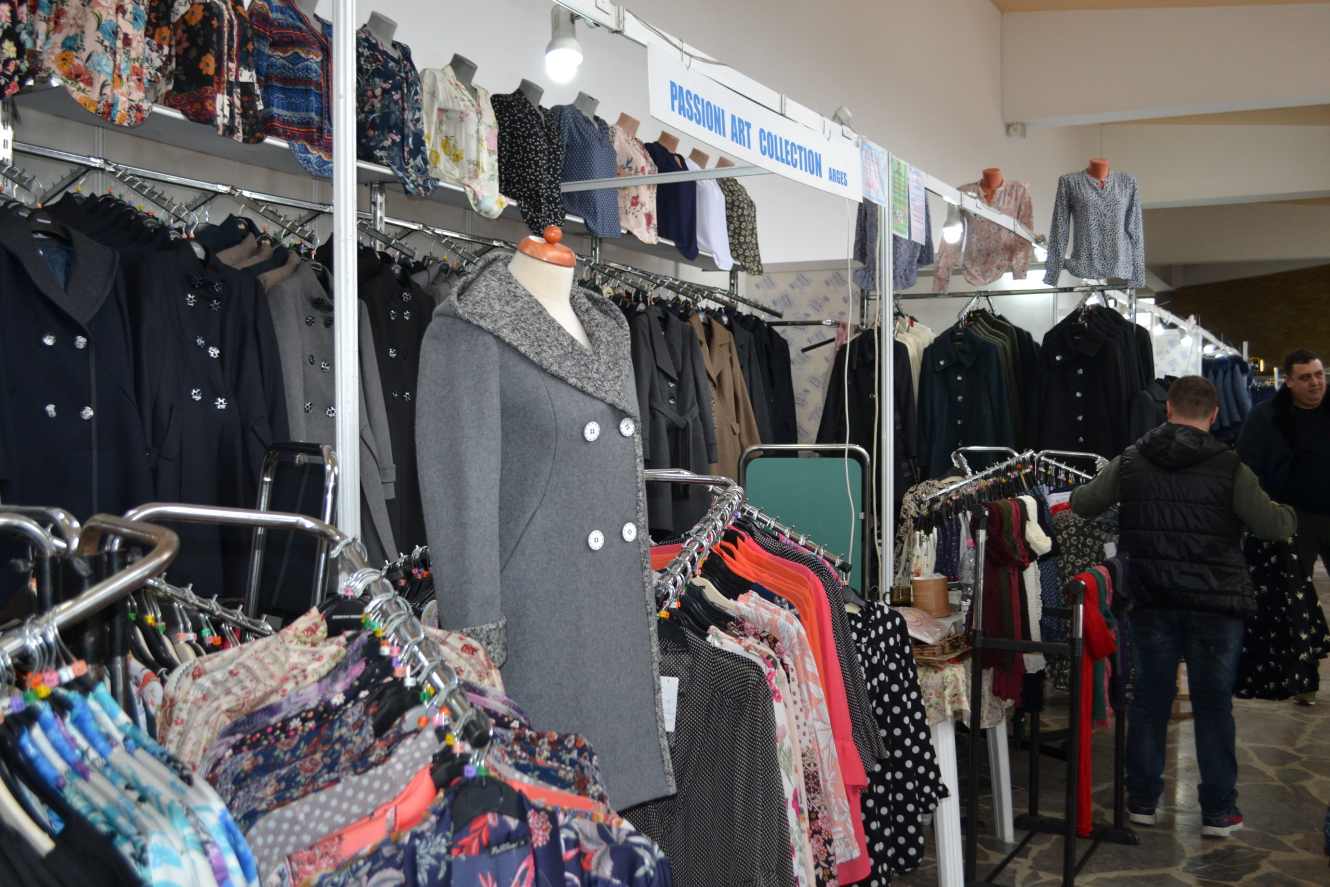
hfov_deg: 53.1
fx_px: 1330
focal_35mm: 36
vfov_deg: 36.9
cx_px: 665
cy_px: 444
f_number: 4
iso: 400
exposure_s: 1/100
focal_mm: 24
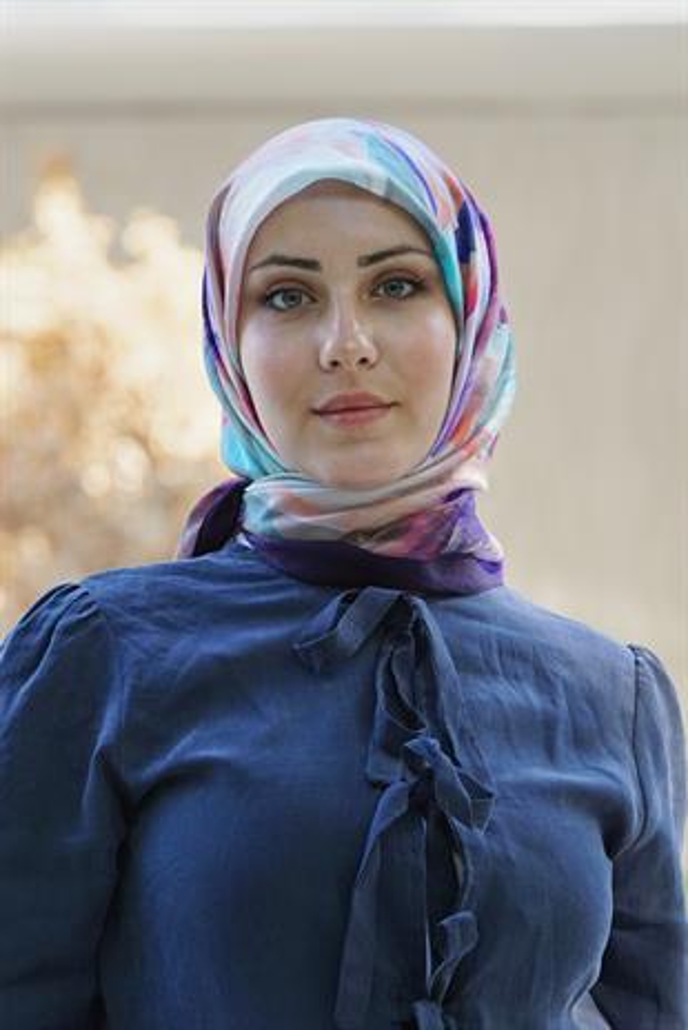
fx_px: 3864
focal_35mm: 135
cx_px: 344
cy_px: 515
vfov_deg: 15.2
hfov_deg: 10.2
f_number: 5.6
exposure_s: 1/125
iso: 500
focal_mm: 135
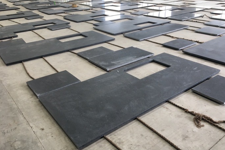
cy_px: 83
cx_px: 115
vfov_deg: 42.3
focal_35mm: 31
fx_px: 194
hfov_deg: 60.3
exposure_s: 1/33
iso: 25
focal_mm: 4.15
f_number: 2.2
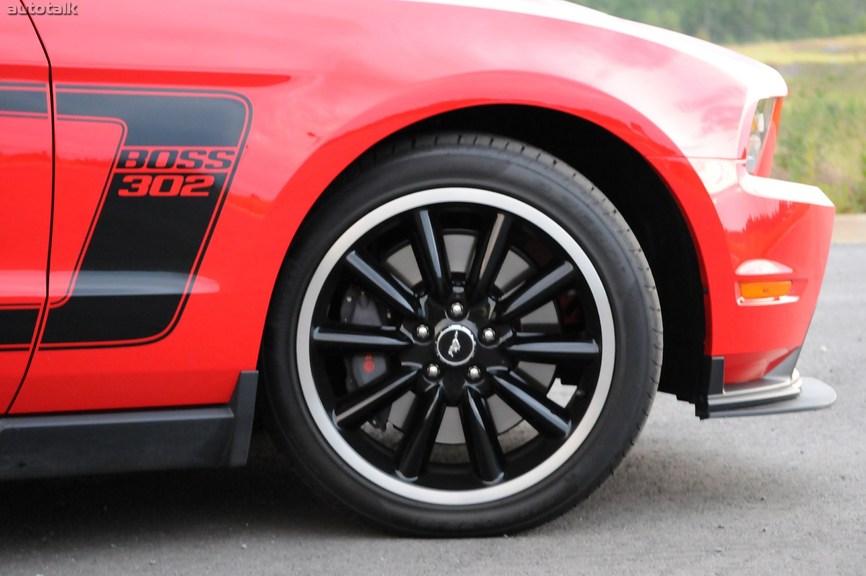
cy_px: 288
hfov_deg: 20.0
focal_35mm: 102
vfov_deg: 13.4
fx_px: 2451
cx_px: 433
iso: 2000
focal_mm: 68
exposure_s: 1/40
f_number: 5.6
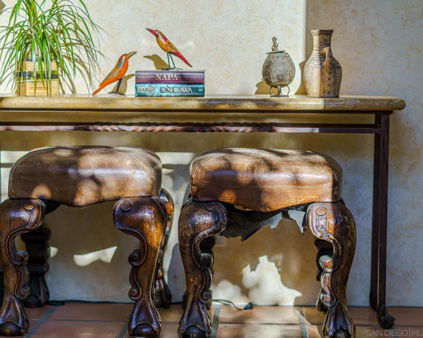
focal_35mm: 96
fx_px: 1202
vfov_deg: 16.0
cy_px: 169
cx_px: 175
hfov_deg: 19.9
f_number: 1.8
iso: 100
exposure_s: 1/8000
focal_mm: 85
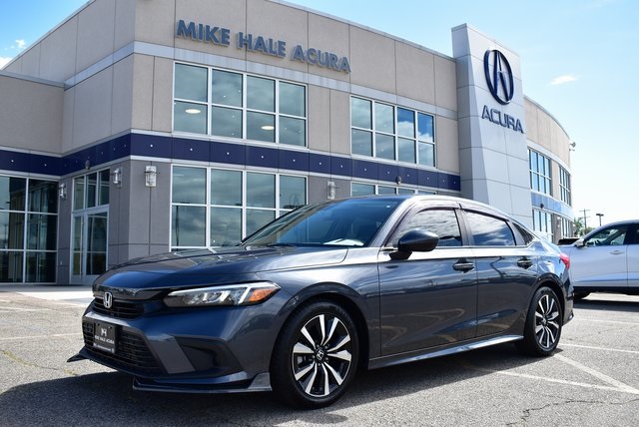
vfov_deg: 40.0
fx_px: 586
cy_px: 214
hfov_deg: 57.2
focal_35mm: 33
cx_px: 320
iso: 100
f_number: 7.1
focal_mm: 22
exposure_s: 1/200
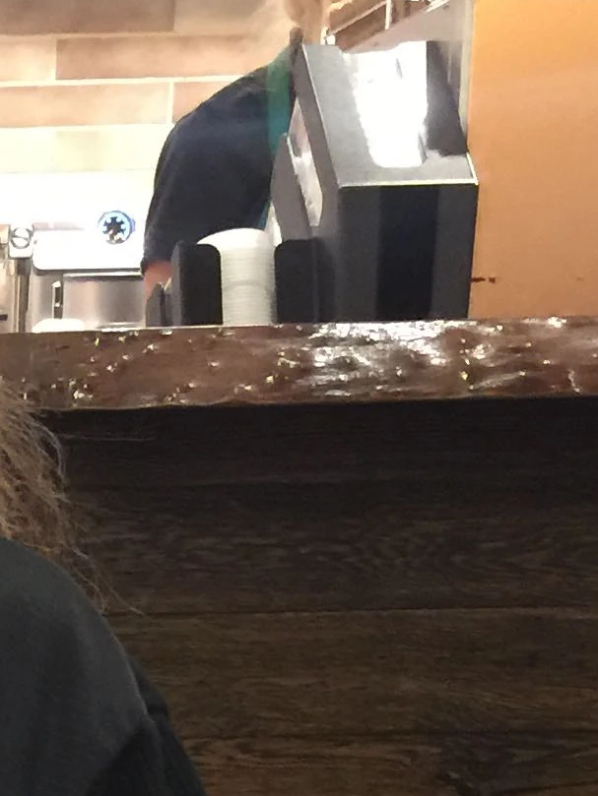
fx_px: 2694
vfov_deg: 15.7
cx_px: -481
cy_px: 1124
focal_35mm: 117
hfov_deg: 11.7
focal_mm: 4.15
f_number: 2.2
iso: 80
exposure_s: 1/4
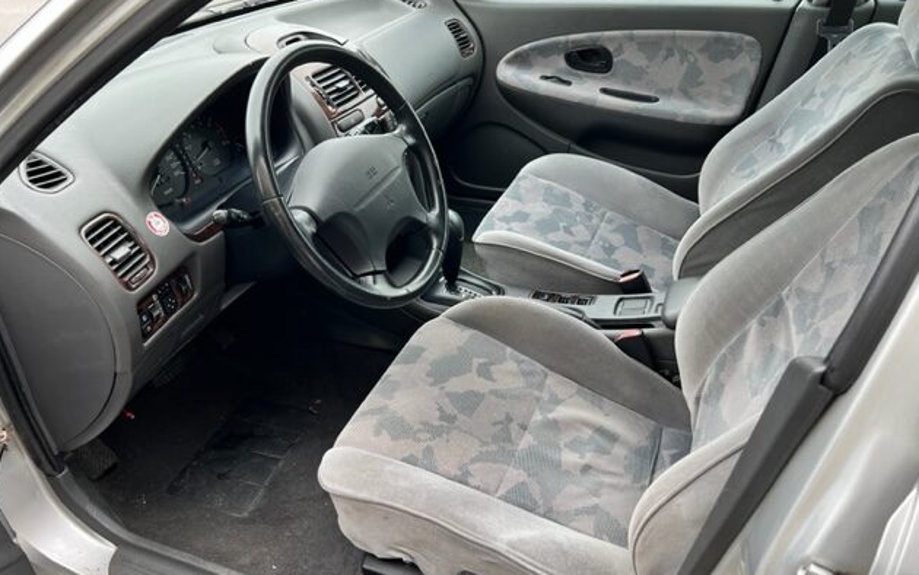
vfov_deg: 44.5
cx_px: 461
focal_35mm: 28
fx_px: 701
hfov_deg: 66.5
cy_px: 306
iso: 50
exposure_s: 1/121
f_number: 1.5
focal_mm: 5.7
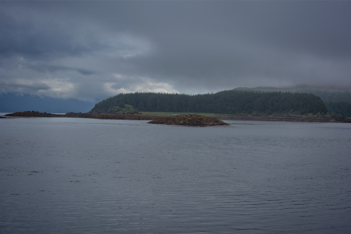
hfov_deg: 28.8
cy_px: 117
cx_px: 176
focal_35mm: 70
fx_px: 683
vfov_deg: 19.5
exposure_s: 1/320
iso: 100
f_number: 9
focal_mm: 70
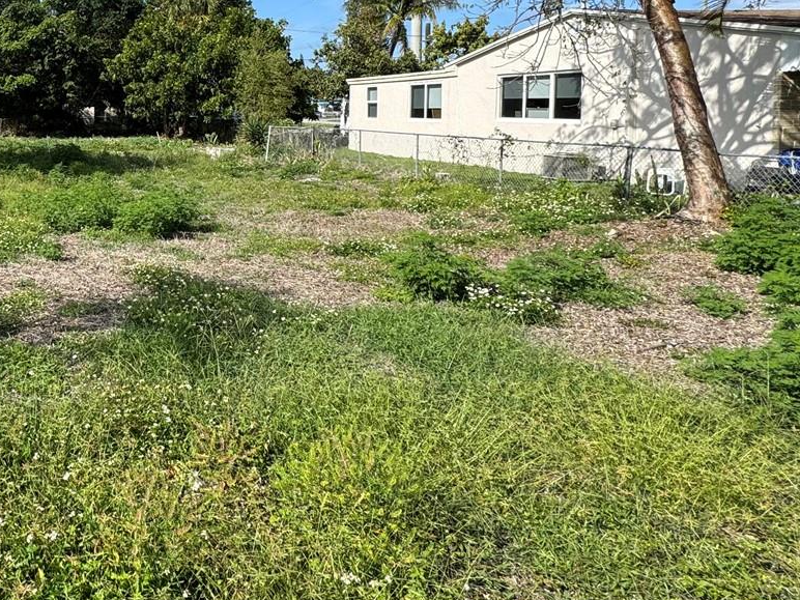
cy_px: 140
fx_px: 670
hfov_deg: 52.7
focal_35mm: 29
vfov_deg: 46.3
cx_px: 54
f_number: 2.2
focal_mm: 2.22
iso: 40
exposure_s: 1/1449
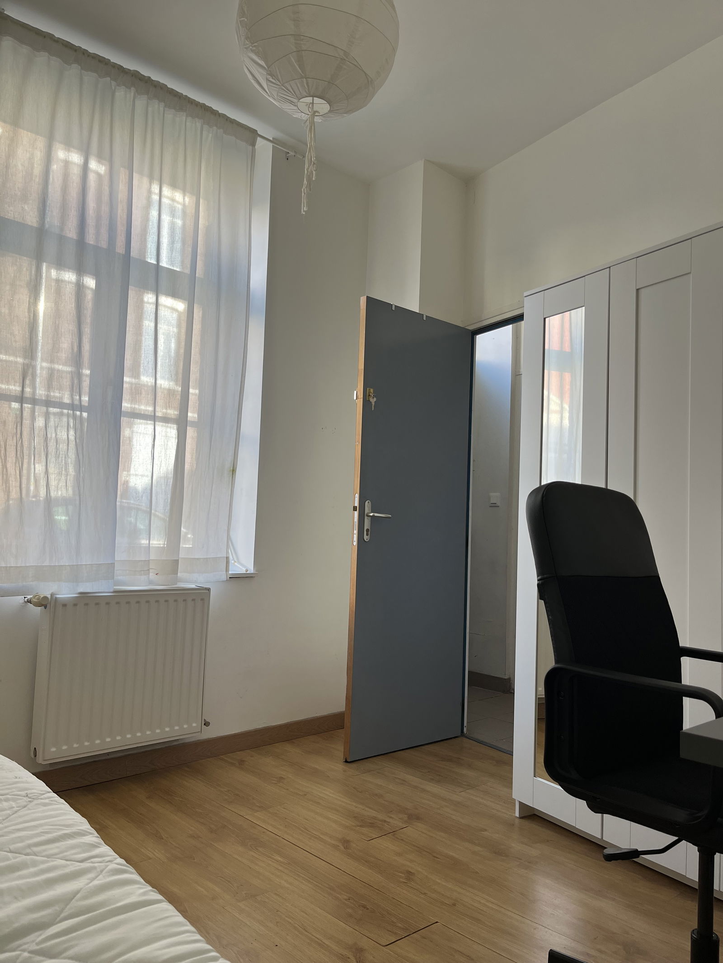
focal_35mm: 26
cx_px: 362
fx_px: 724
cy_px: 482
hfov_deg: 53.1
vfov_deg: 67.3
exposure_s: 1/121
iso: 64
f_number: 1.6
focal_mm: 5.1
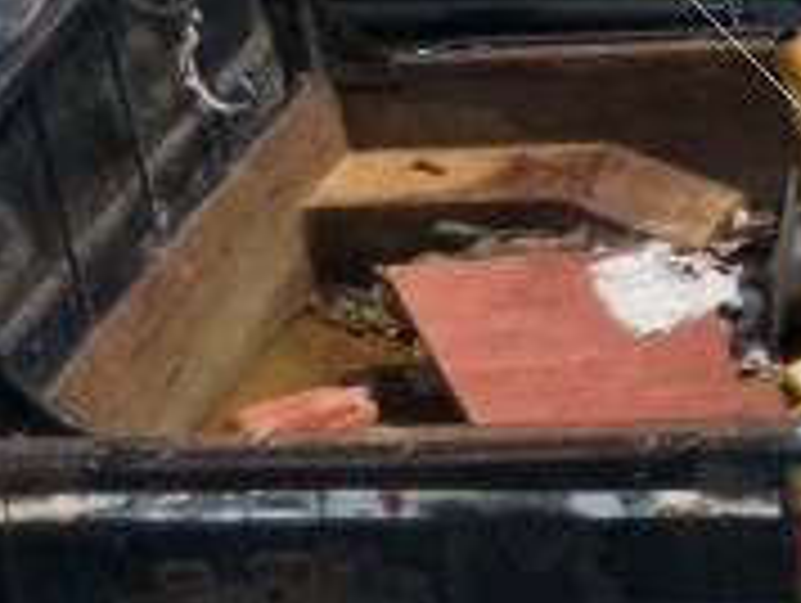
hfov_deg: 5.2
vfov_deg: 4.2
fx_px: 8110
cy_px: -333
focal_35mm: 350
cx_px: 2768
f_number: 3.8
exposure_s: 1/1000
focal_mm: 8.6
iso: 100
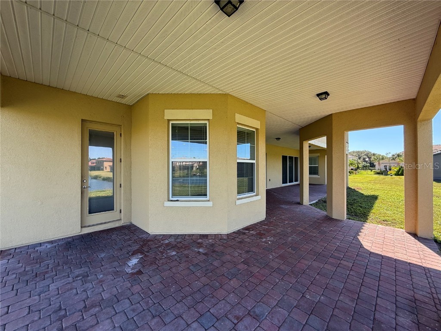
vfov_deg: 85.7
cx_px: 220
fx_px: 178
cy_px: 166
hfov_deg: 102.1
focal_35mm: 14
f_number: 2.2
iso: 50
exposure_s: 1/231
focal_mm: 2.22
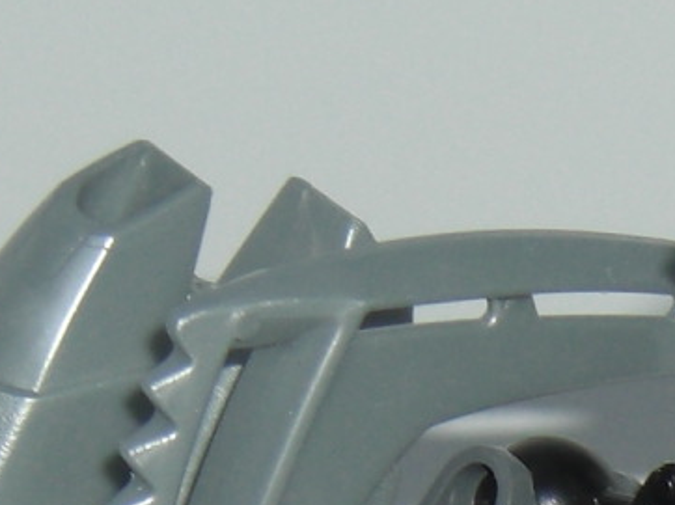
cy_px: 1247
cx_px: 957
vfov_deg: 5.3
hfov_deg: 7.3
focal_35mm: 269
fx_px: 5242
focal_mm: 7.9
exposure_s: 1/60
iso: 80
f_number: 2.8
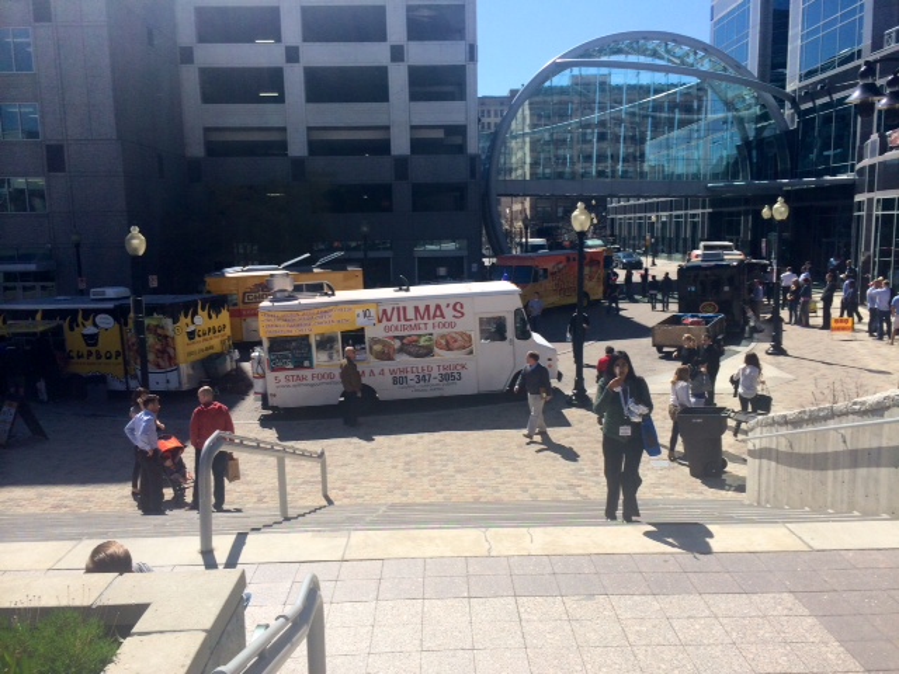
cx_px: 450
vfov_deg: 46.8
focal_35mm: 30
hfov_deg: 60.0
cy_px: 337
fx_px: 779
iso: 40
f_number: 2.2
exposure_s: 1/2415
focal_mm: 4.12
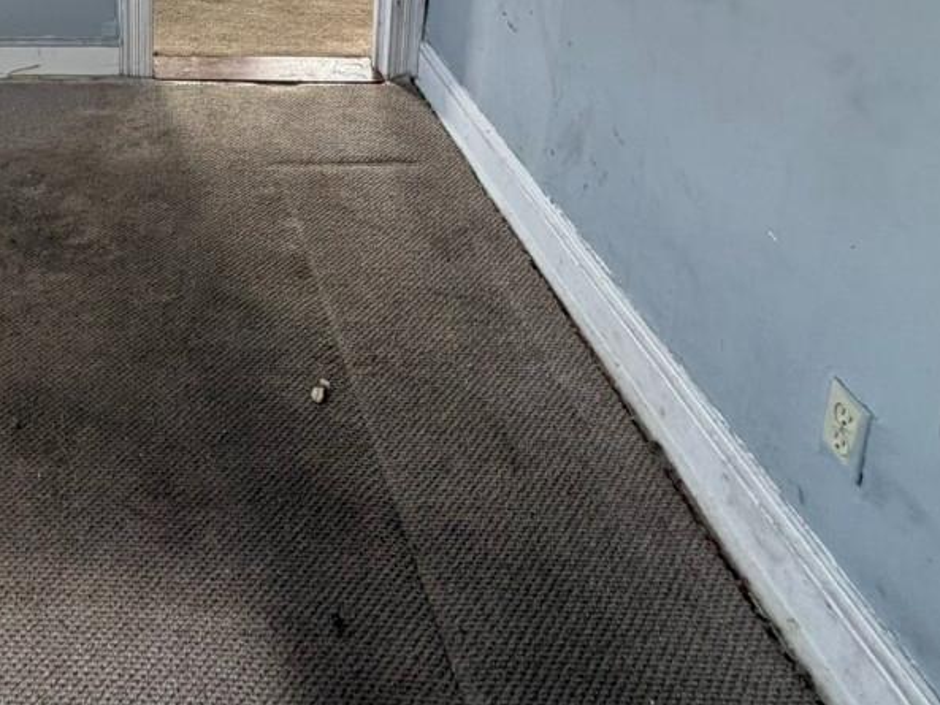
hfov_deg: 48.2
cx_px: 89
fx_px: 923
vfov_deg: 34.6
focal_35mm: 34
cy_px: -111
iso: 100
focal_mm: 2.22
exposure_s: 1/121
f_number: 2.2
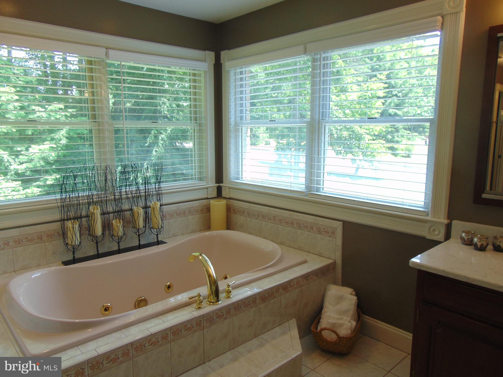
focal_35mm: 25
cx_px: 252
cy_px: 188
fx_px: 363
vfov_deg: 54.9
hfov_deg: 69.4
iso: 80
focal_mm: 4.5
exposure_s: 1/50
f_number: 3
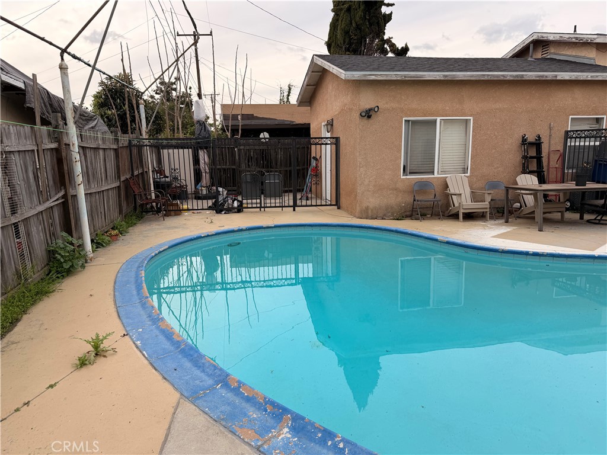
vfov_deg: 56.8
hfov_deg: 71.6
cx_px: 304
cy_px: 228
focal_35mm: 24
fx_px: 421
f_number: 1.78
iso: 80
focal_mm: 6.76
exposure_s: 1/1855
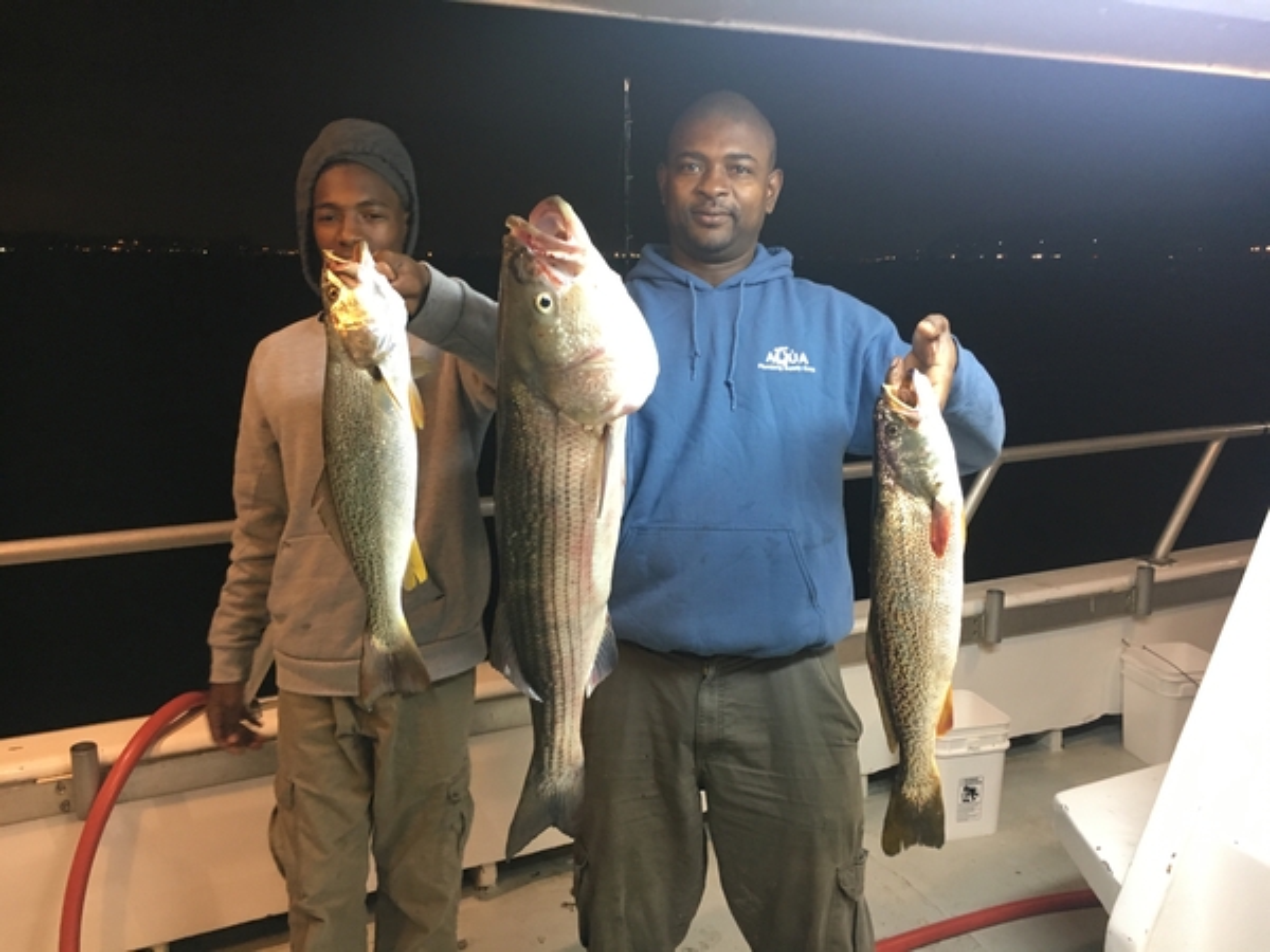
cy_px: 476
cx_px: 635
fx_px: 1064
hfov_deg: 61.7
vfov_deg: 48.2
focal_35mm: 29
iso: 100
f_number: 2.2
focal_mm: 4.15
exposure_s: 1/30
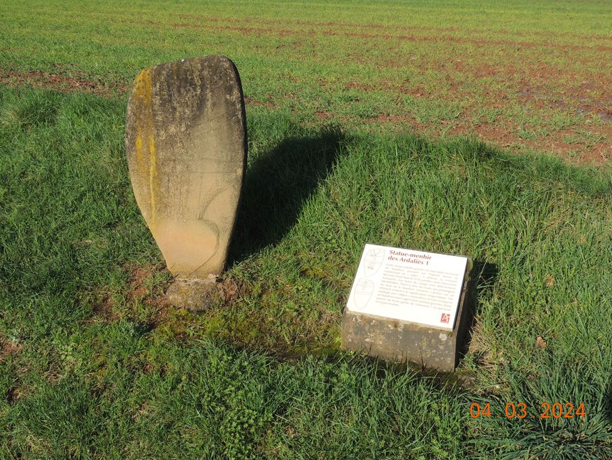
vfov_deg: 39.7
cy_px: 224
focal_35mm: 36
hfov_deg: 51.3
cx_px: 299
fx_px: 637
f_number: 3.3
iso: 100
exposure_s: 1/1000
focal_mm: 6.2
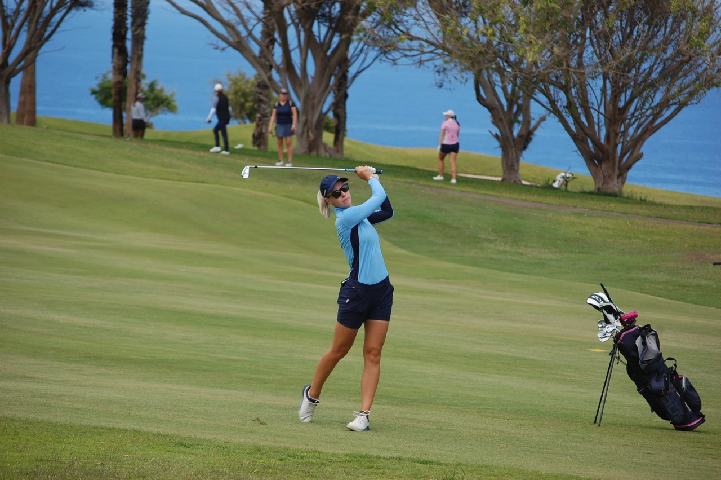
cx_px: 360
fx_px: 3602
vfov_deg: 7.6
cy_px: 240
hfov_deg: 11.4
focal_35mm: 180
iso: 200
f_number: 6.3
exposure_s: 1/640
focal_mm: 120
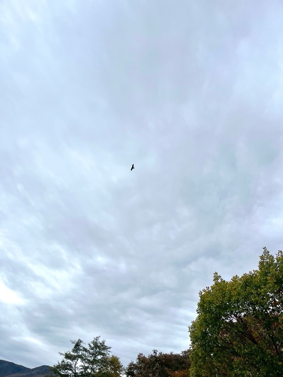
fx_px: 283
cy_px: 188
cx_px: 142
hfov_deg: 53.1
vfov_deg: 67.3
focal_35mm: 26
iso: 50
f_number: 1.6
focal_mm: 5.1
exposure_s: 1/5848
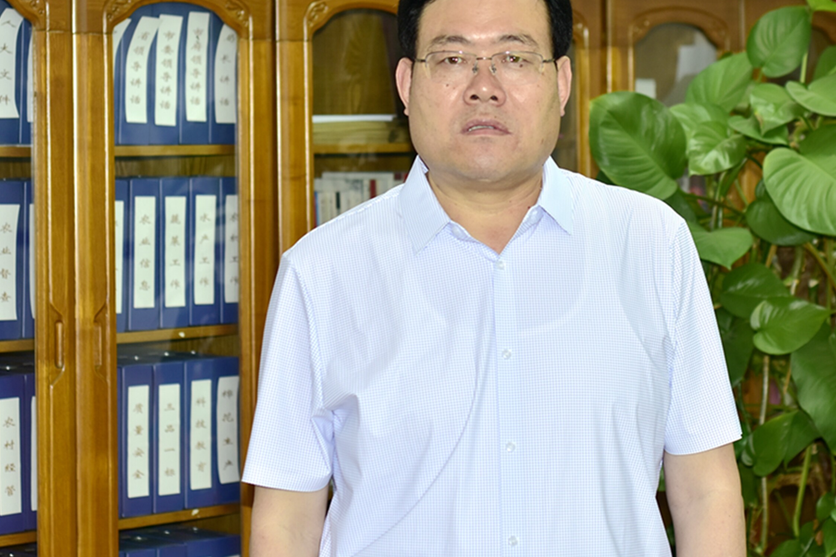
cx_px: 480
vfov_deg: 13.7
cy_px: 203
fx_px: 2322
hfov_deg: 20.4
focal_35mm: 100
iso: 100
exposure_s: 1/80
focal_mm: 50
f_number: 2.8
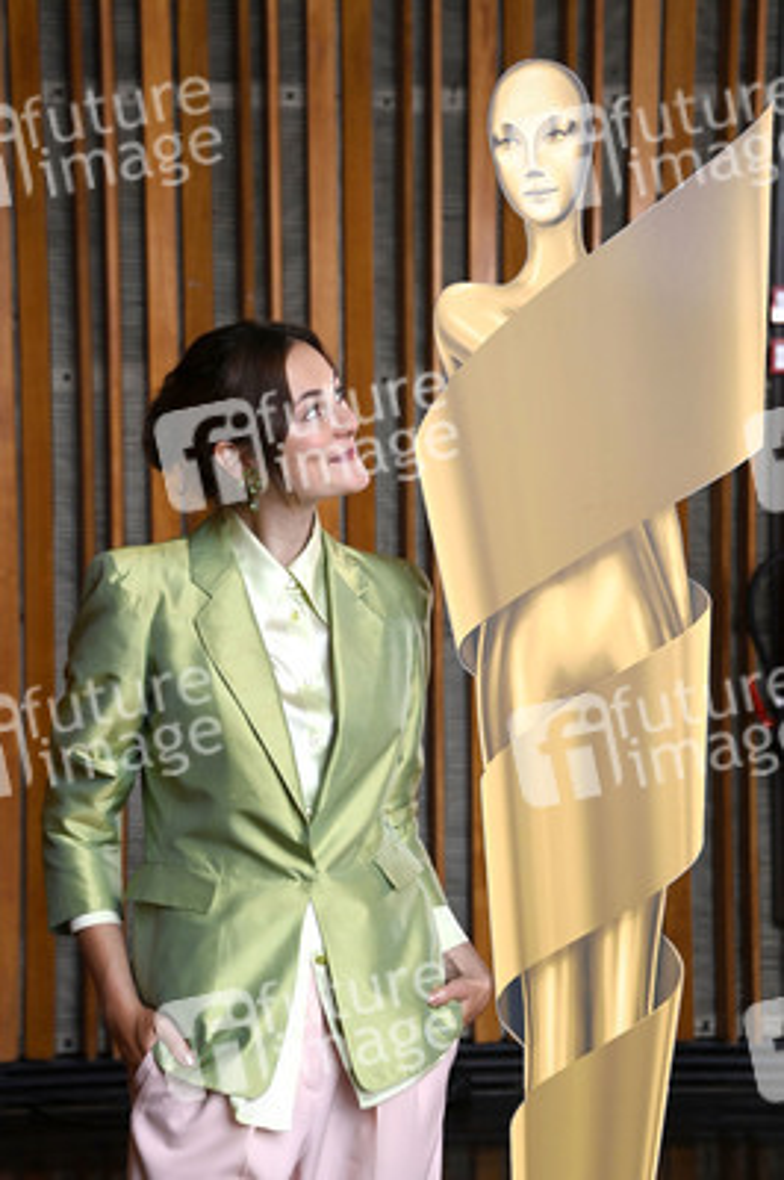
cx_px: 392
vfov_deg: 23.9
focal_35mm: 85
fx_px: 2781
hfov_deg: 16.0
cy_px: 590
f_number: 5.6
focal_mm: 85
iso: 1250
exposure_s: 1/125
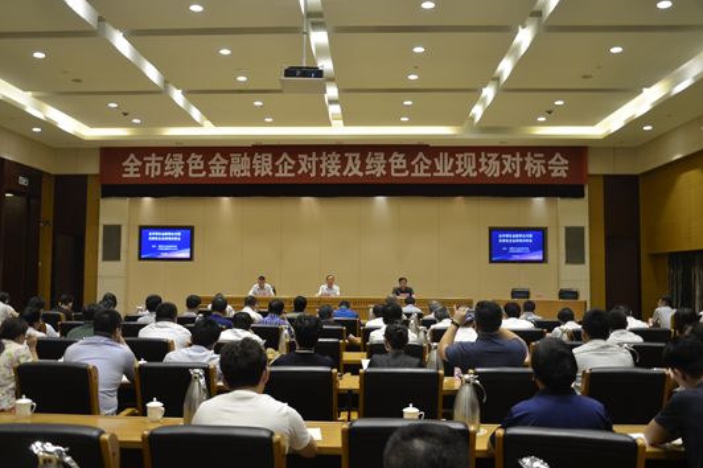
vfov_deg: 40.5
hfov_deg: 58.0
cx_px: 342
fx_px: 635
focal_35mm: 33
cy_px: 234
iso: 320
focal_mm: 21
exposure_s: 1/30
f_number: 3.8
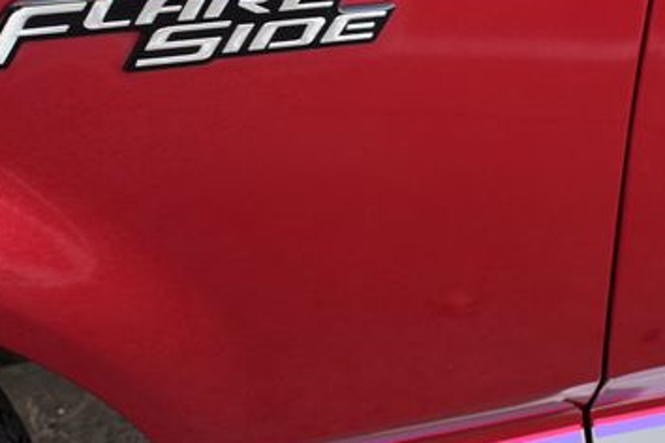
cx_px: 287
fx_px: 1201
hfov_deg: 30.9
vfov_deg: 20.5
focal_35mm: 65
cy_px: 51
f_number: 6.3
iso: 400
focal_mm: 24
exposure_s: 1/20
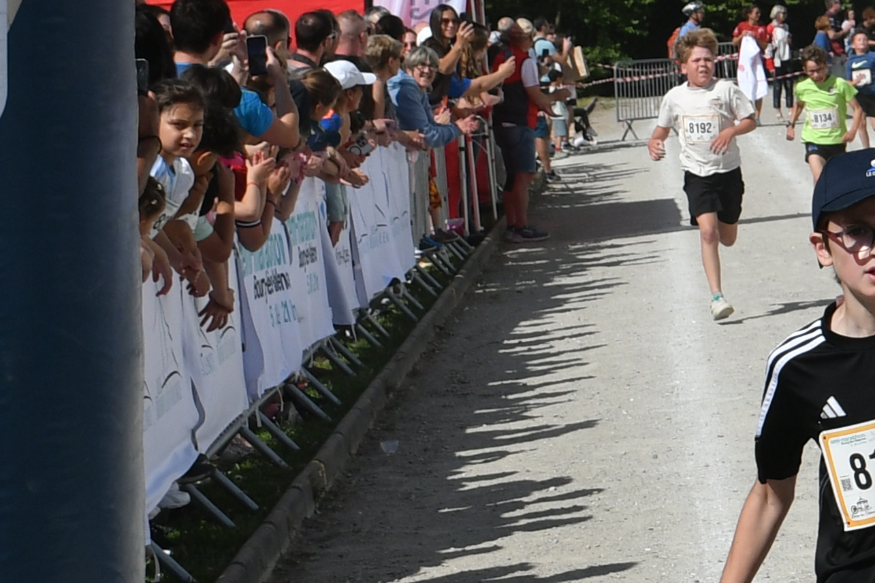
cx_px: 1671
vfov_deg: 8.1
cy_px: 195
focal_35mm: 169
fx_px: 4108
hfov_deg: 11.2
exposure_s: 1/2000
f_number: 6.3
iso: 200
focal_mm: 26
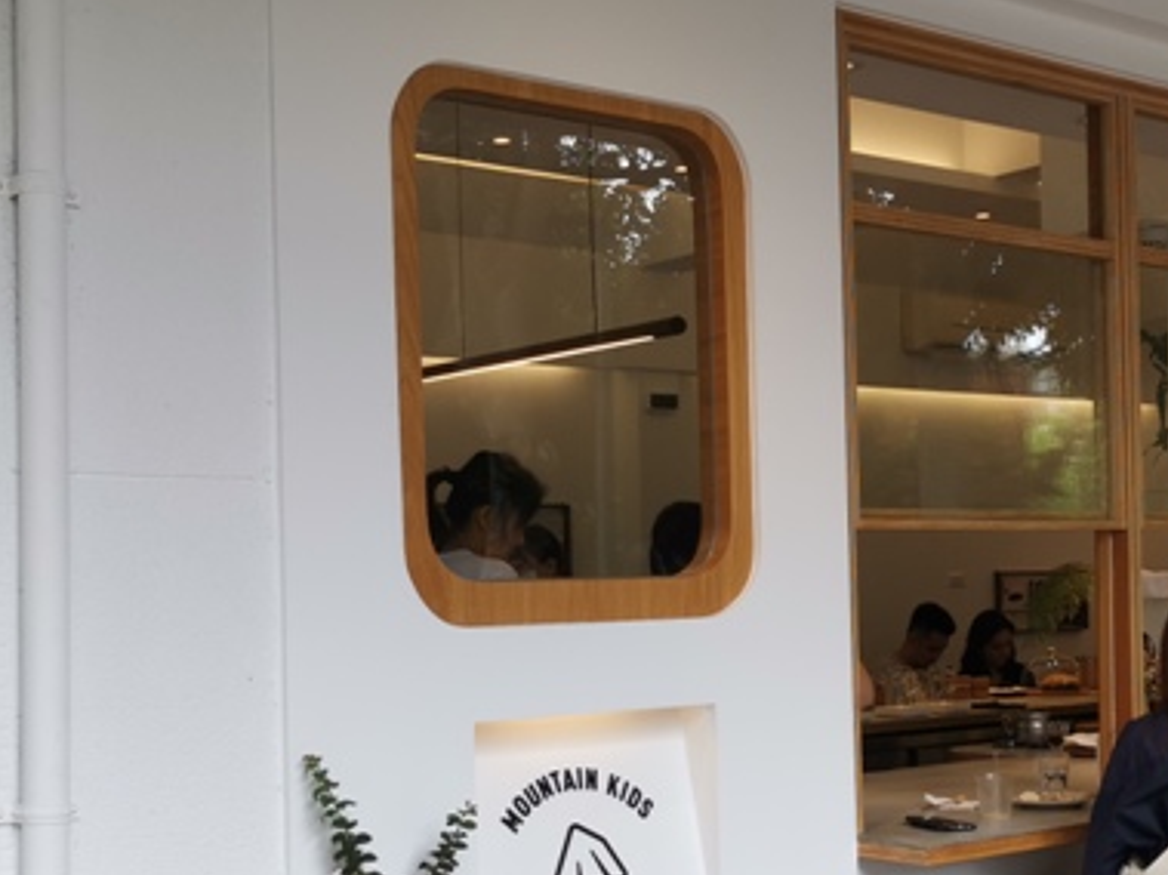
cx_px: 672
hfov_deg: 33.7
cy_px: 616
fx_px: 1923
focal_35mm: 57
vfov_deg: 25.4
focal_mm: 5.58
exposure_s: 1/303
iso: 50
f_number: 1.8
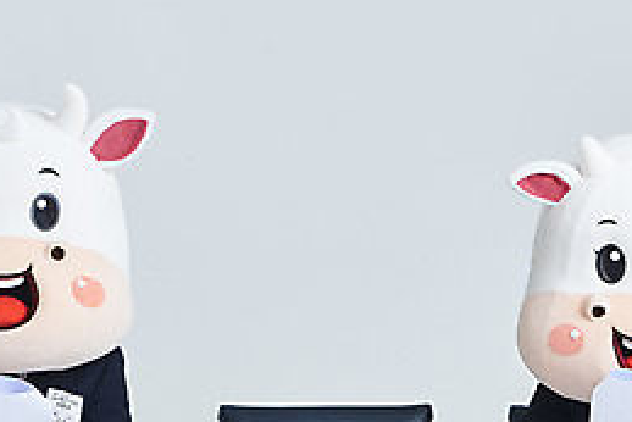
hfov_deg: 12.7
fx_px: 2845
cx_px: 326
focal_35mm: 162
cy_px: 424
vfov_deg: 8.4
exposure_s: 1/125
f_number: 14
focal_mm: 70
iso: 100
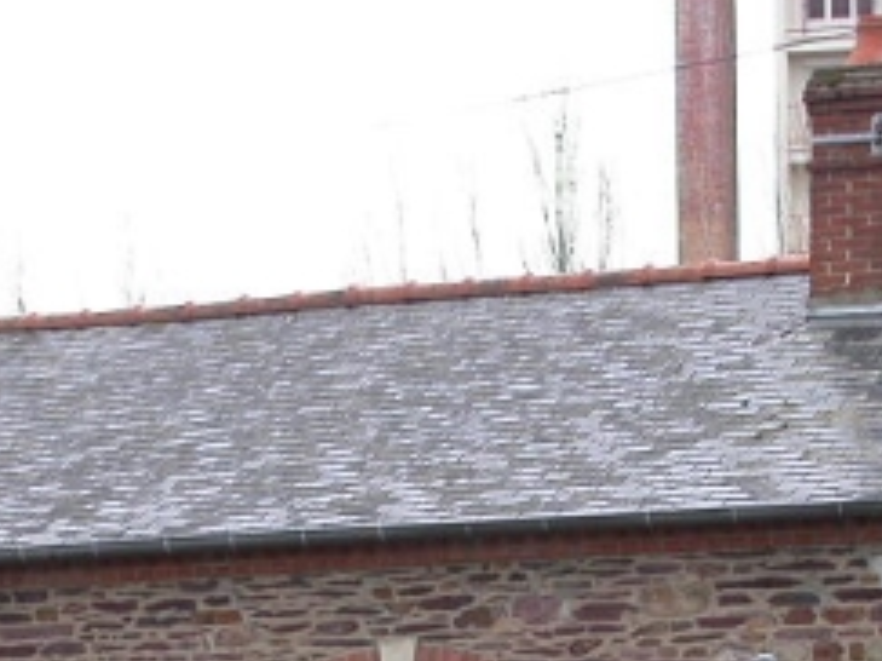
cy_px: 617
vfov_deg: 10.1
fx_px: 3718
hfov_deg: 13.5
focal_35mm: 146
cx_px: 505
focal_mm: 10.9
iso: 100
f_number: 3.7
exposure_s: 1/96.5
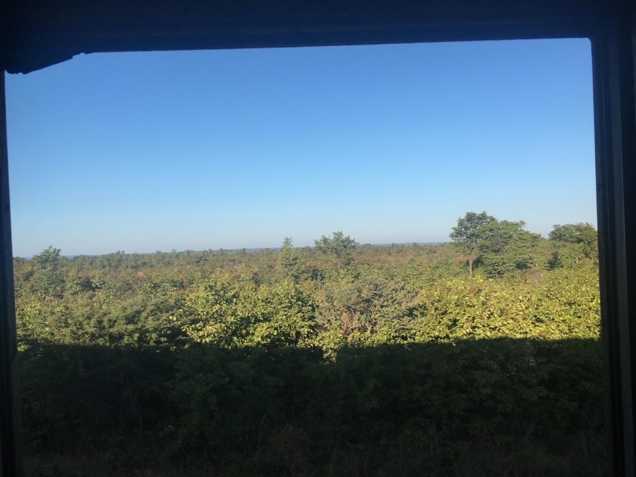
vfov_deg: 48.2
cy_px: 238
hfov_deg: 61.7
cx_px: 318
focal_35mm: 29
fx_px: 533
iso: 25
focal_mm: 4.15
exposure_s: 1/884
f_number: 2.2
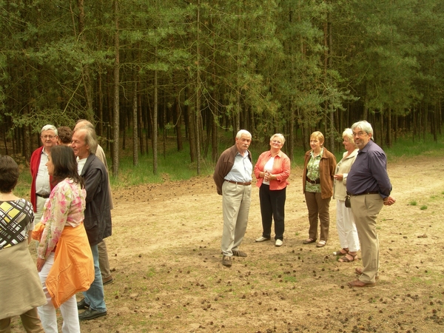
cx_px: 222
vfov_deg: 37.7
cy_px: 166
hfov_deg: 49.0
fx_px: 487
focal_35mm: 38
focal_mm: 7.8
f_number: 4.8
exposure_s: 1/75.4
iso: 50
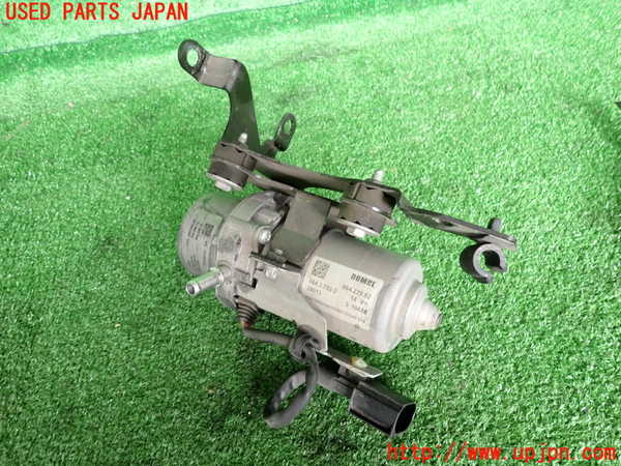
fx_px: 448
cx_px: 310
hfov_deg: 69.4
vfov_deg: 54.9
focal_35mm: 25
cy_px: 233
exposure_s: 1/40
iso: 200
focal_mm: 4.5
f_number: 2
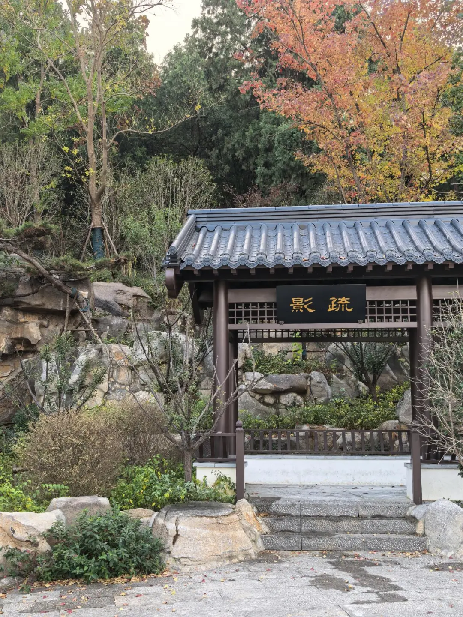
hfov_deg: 37.7
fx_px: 678
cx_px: 232
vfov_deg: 49.0
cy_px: 308
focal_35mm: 38
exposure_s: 1/151
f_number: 2
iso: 50
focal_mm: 6.98
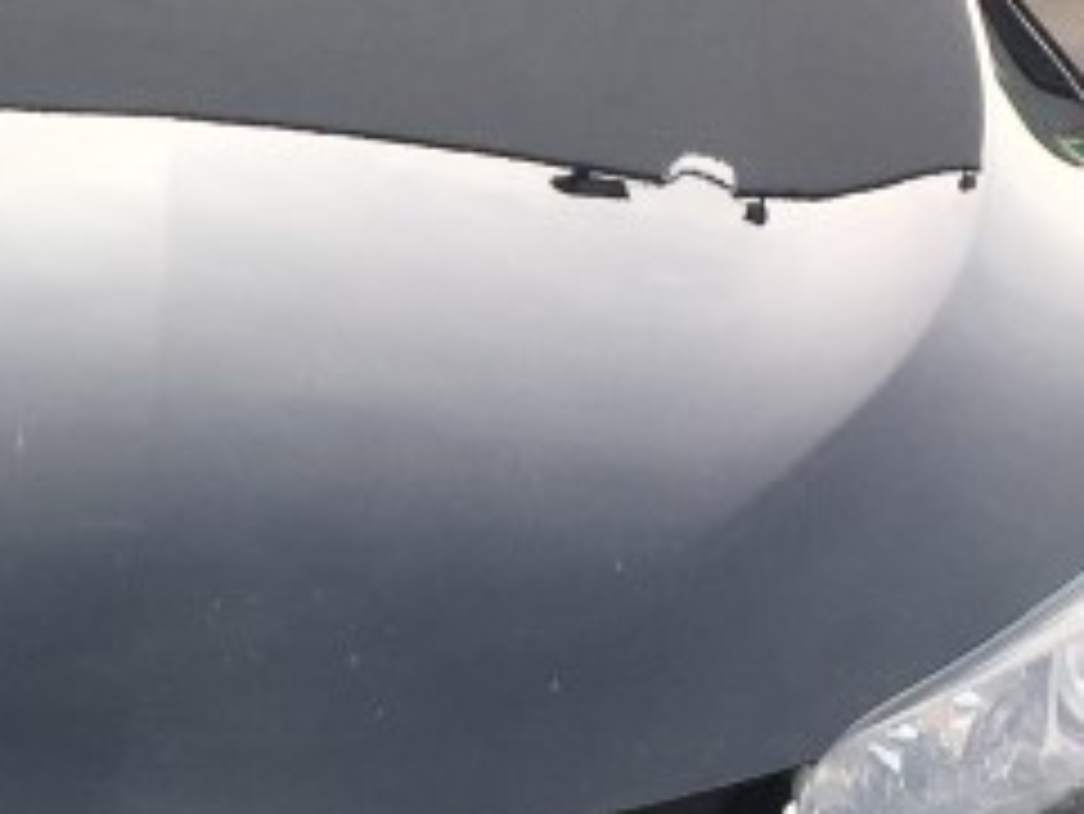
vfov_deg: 12.0
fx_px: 3854
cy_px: 517
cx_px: -247
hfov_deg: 15.4
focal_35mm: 123
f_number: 2.2
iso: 25
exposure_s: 1/353
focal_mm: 4.15
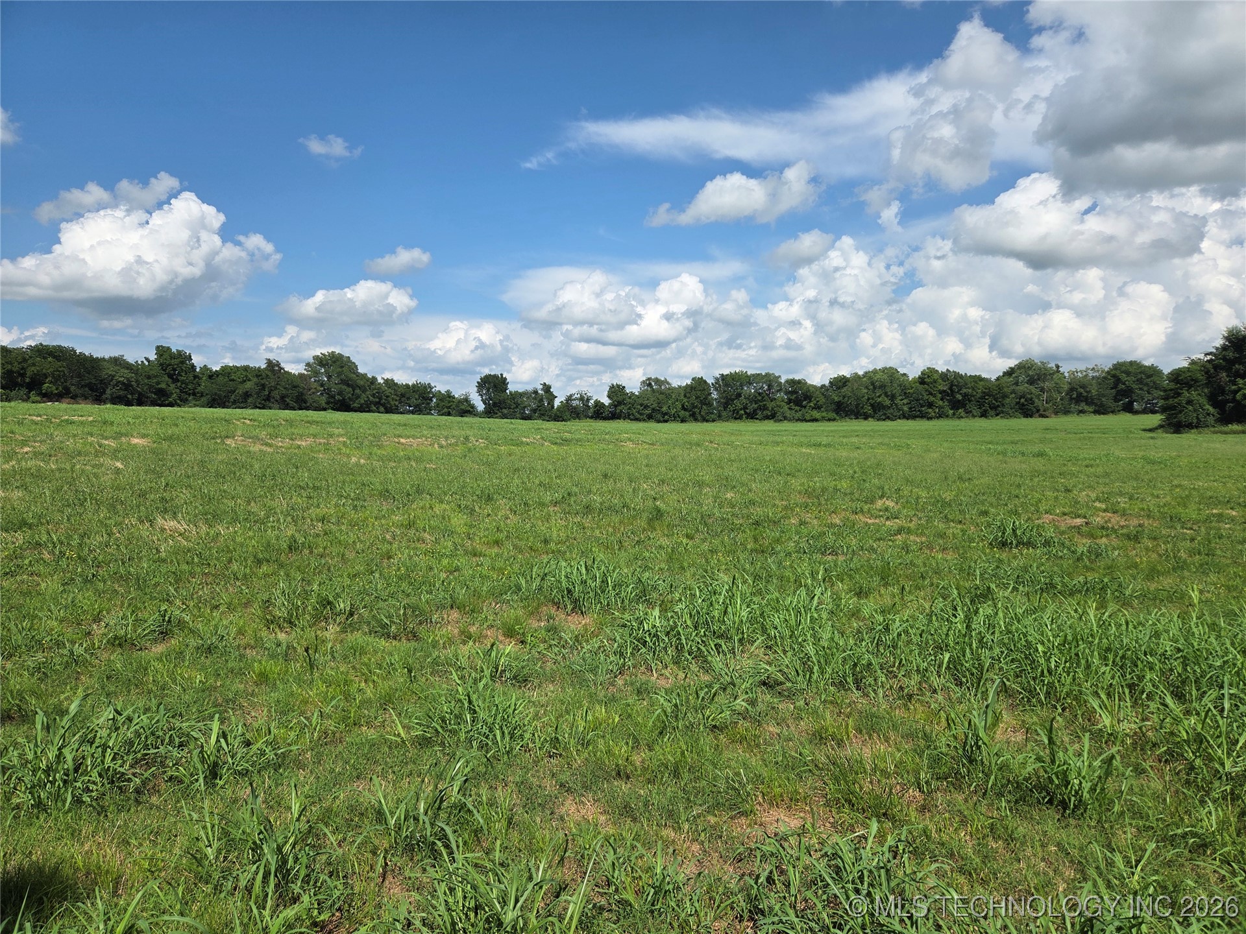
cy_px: 467
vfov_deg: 58.9
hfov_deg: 73.9
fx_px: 828
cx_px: 623
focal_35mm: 23
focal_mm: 5.4
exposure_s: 1/6839
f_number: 1.8
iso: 80
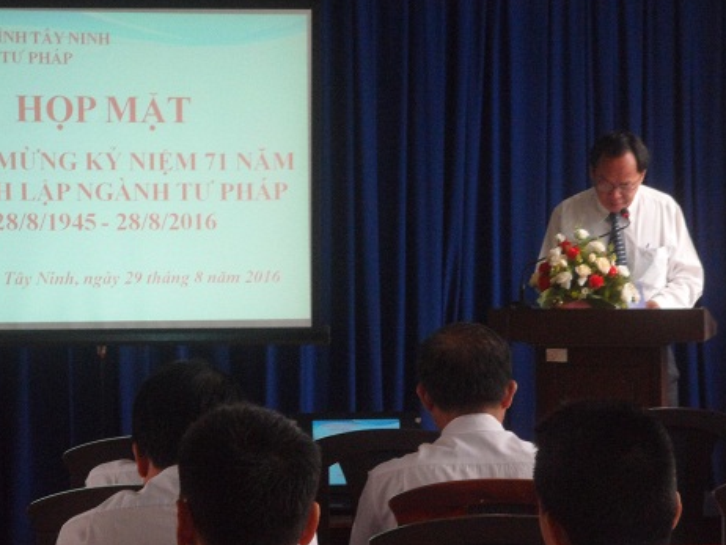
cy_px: 228
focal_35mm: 135
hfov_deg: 14.6
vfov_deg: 11.0
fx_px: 2833
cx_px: 264
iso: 400
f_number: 5.1
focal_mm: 19.6
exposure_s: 1/45
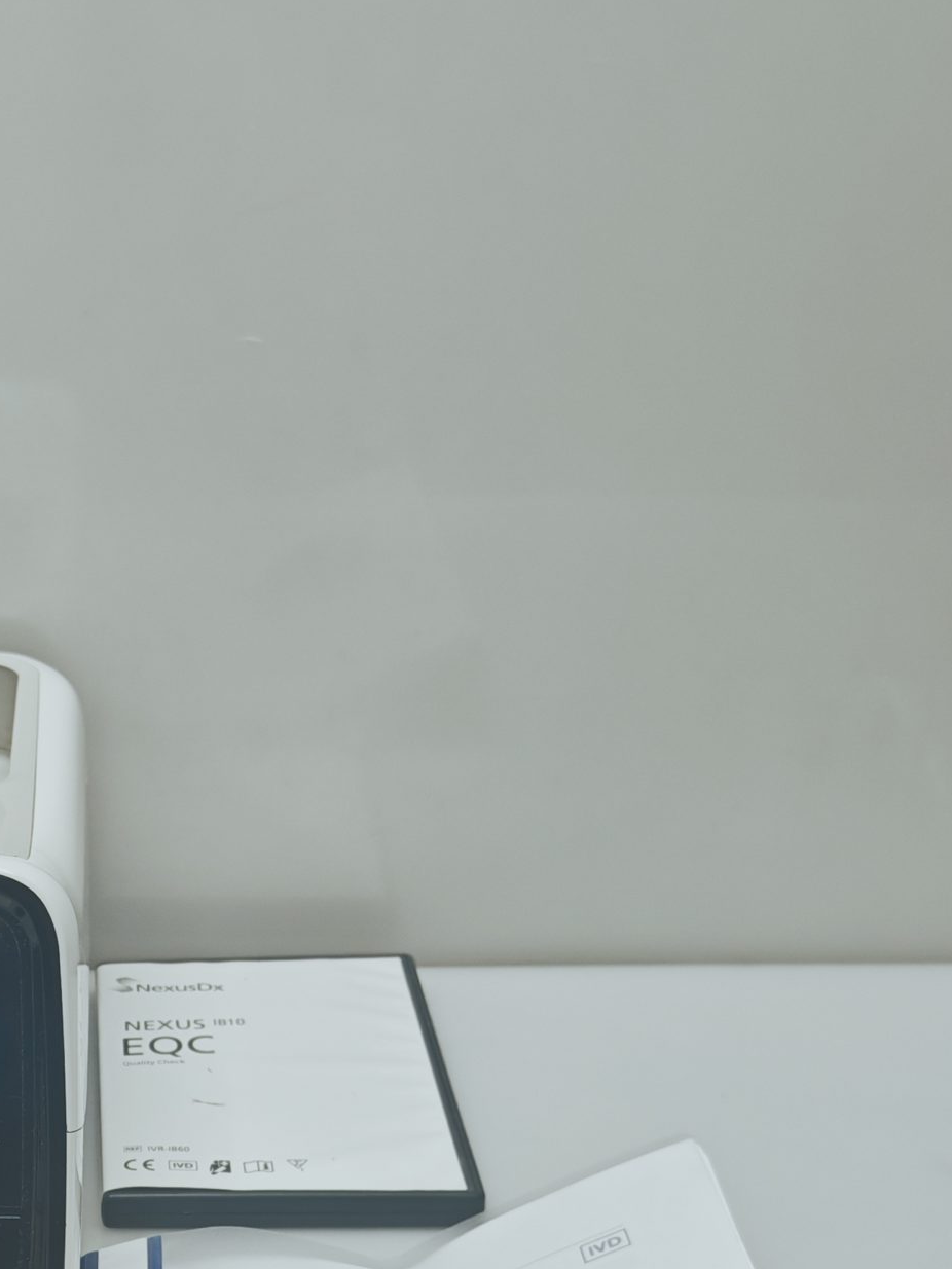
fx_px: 2053
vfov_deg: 32.9
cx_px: 38
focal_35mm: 56
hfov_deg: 25.1
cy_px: 1105
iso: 50
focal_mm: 6.83
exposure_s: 1/100
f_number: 2
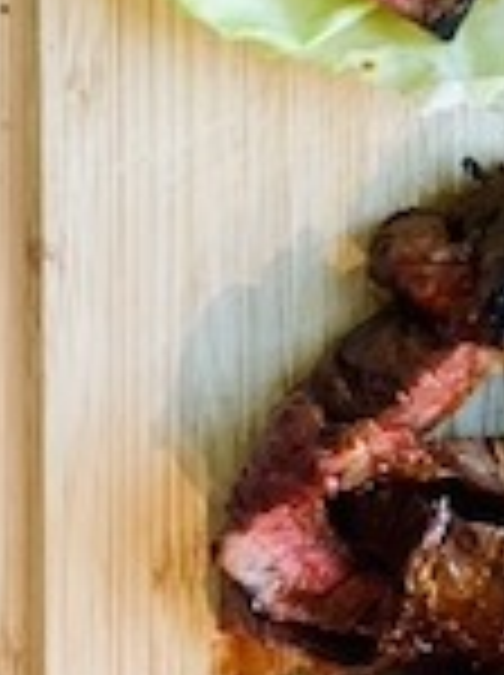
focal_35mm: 232
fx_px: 4517
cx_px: 855
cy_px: 151
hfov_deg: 6.3
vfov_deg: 8.5
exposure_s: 1/60
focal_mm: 6
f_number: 2
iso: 200
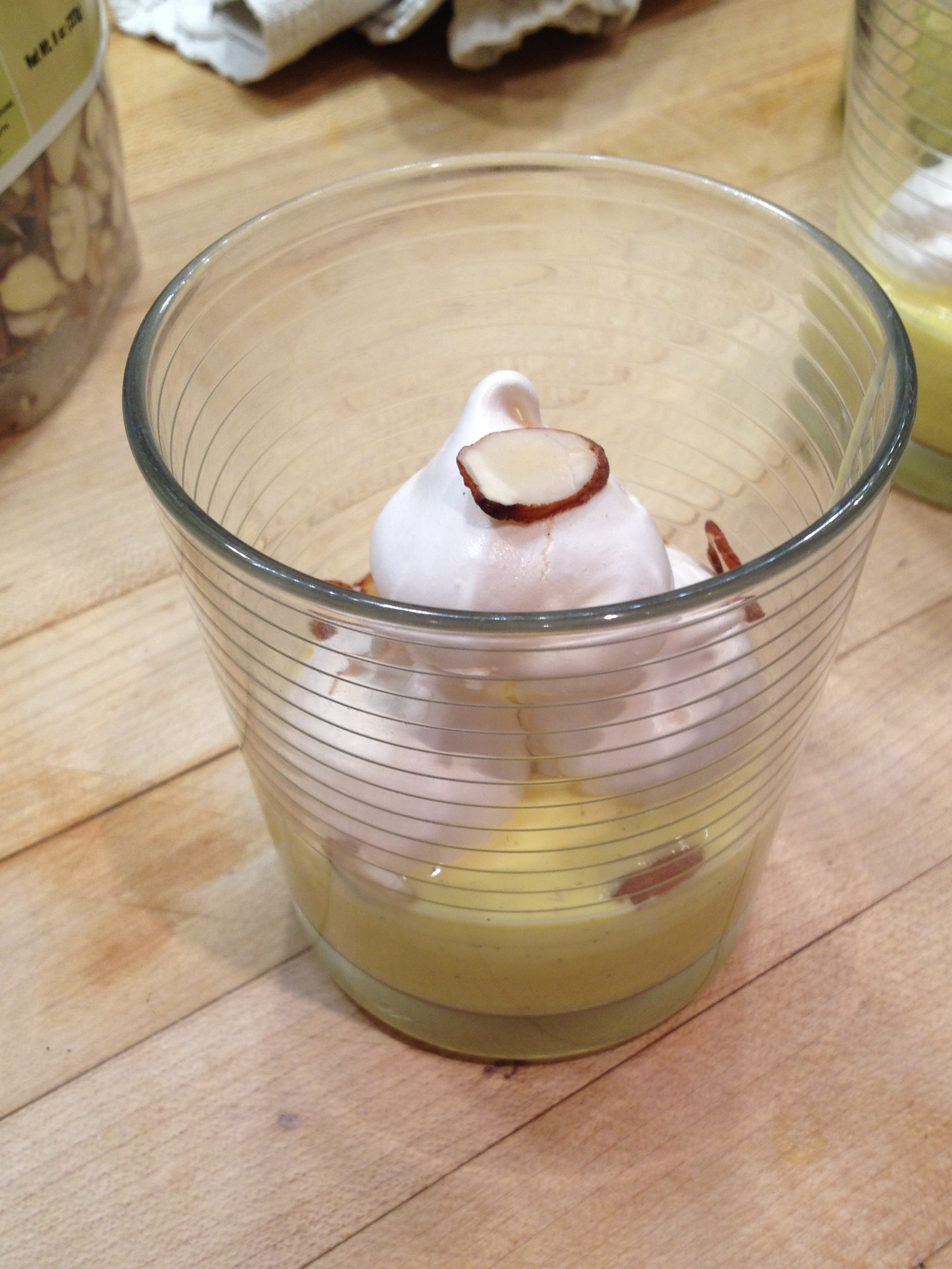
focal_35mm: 44
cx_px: 518
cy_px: 761
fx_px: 1613
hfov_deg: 32.9
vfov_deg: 42.7
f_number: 2.4
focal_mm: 4.28
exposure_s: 1/30
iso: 64
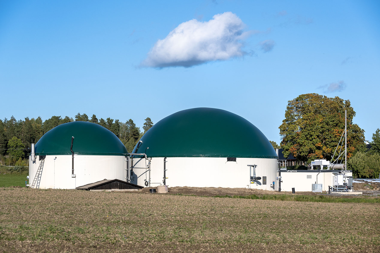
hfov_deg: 16.7
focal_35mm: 123
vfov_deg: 11.1
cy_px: 126
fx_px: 1298
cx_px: 190
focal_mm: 82
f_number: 8
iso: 200
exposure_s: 1/1000
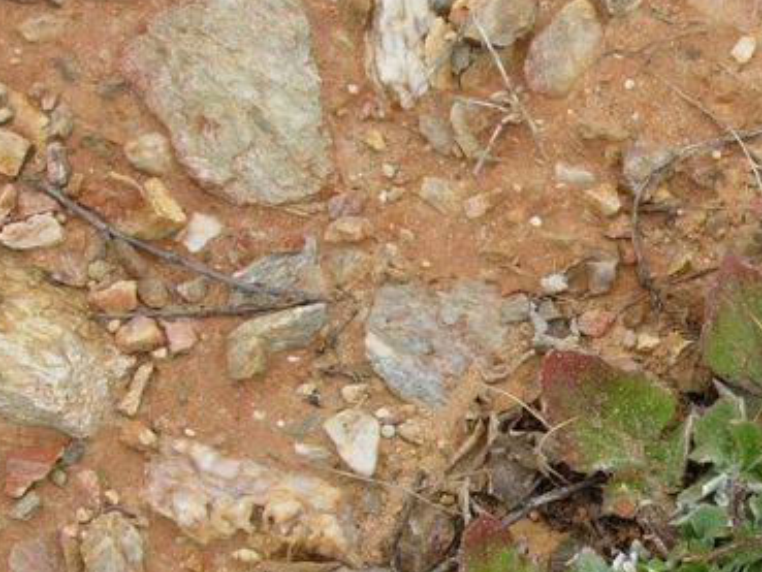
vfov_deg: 14.2
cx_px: 807
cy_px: 535
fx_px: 2268
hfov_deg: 18.4
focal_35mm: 103
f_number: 4.8
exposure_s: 1/373
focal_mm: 7.8
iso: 64
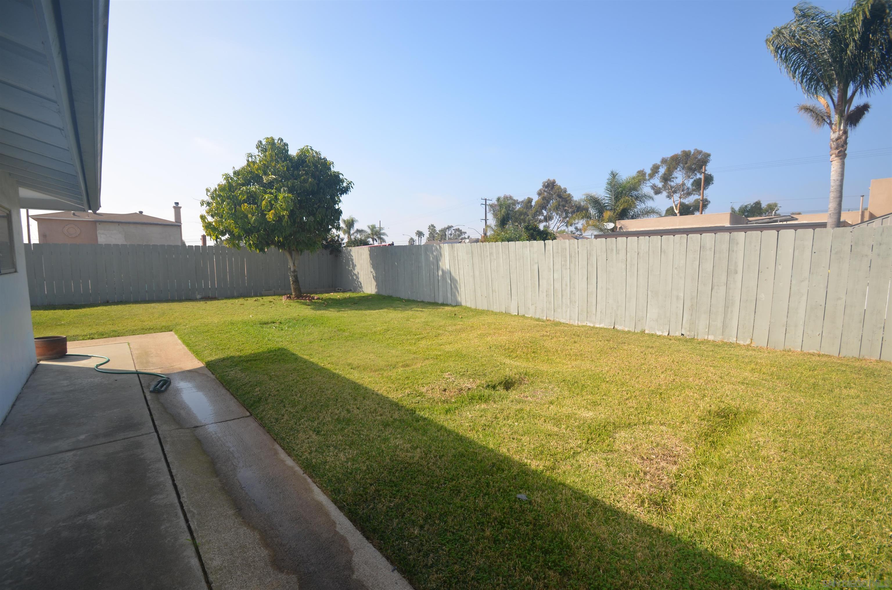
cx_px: 446
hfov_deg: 100.5
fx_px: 371
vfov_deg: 77.1
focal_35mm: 15
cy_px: 295
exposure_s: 1/200
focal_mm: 10
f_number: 9
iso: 100
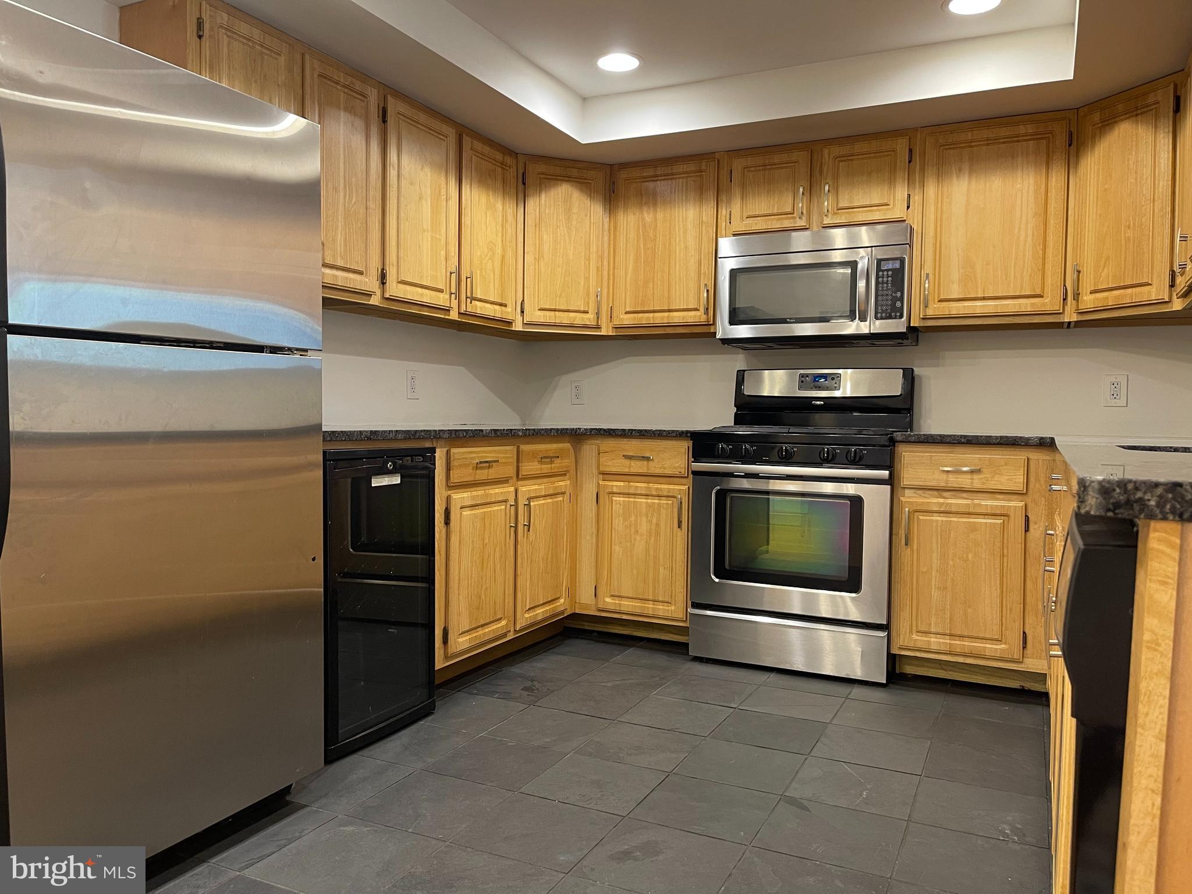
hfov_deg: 67.3
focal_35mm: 26
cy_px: 447
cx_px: 596
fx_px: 895
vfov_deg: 53.1
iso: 250
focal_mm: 5.1
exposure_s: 1/60
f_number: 1.6
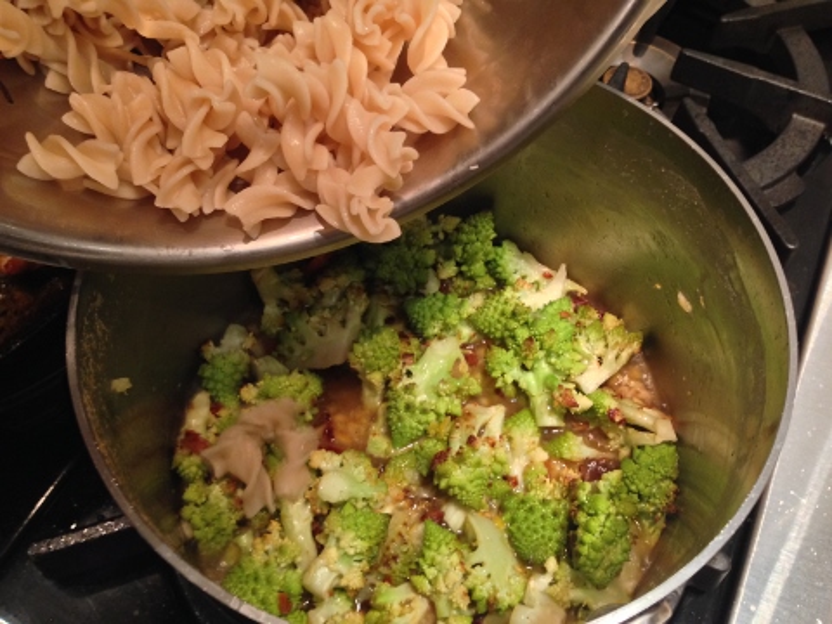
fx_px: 793
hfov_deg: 55.4
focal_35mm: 33
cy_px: 312
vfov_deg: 42.9
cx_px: 416
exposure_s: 1/20
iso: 200
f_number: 2.4
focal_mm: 4.12
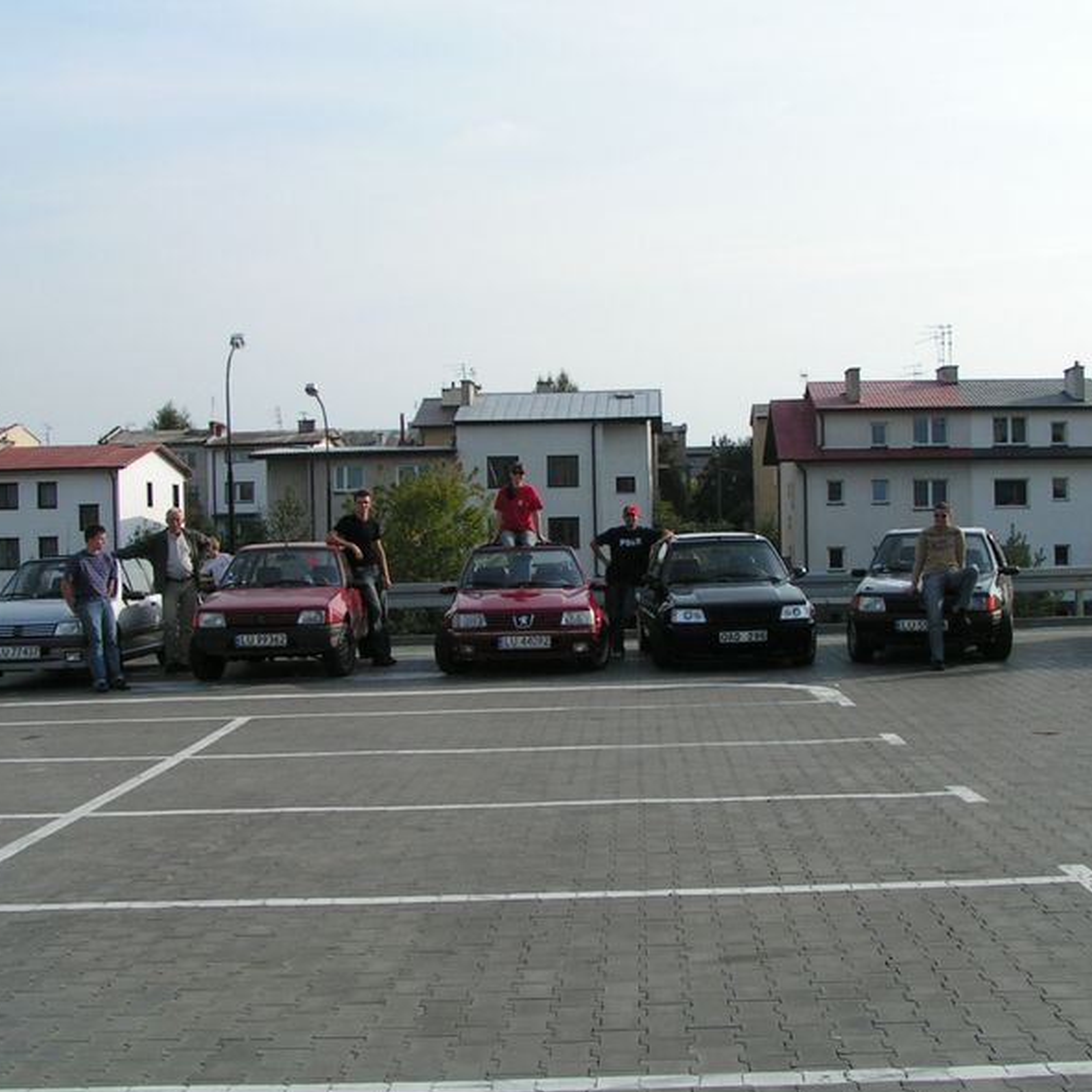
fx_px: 1749
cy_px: 552
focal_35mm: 49
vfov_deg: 34.7
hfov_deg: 34.7
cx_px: 590
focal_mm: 6.3
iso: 50
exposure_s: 1/400
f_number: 5.6
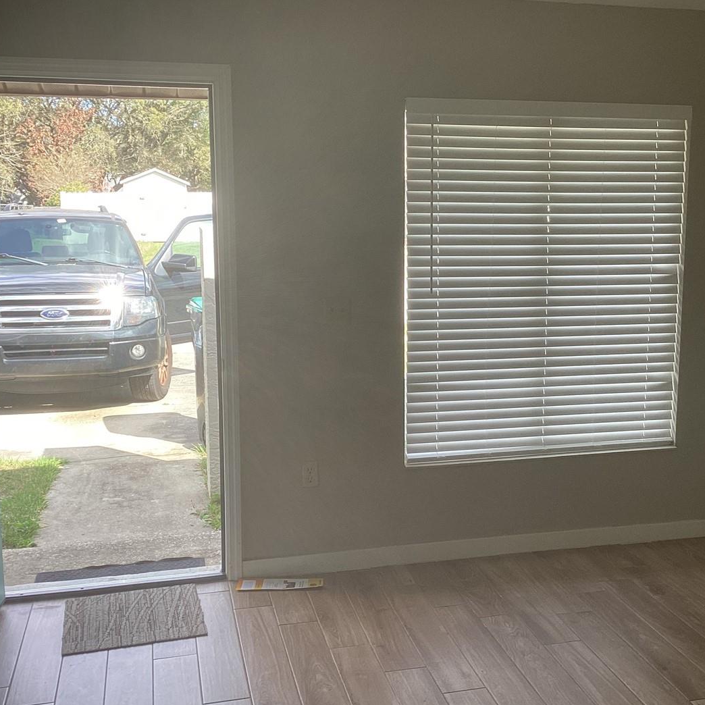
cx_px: 434
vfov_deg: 40.0
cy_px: 350
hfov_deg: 39.8
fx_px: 968
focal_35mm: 42
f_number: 2.4
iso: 32
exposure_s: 1/120
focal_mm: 3.3
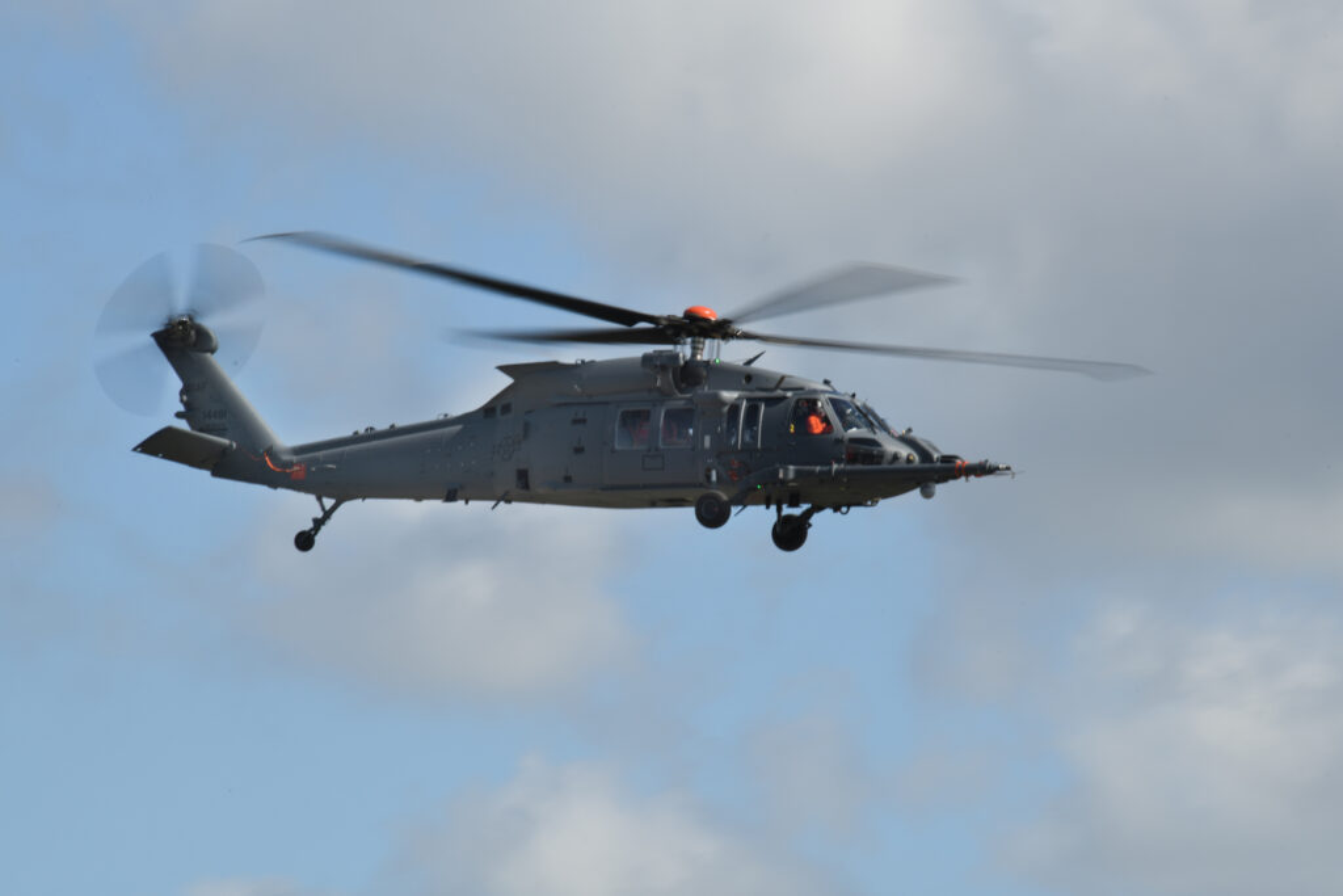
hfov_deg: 5.2
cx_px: 672
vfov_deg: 3.4
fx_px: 14923
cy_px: 448
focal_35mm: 400
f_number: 29
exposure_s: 1/100
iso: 250
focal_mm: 400
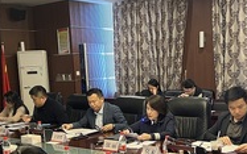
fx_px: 397
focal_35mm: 59
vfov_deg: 21.7
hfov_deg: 34.5
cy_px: 124
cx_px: 133
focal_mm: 5.7
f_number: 1.5
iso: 400
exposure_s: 1/40
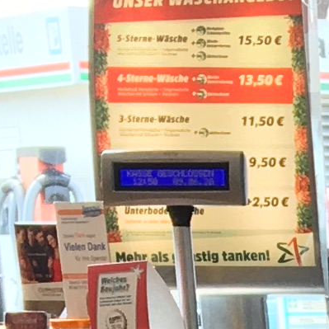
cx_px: 1156
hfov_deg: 6.0
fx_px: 2785
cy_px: 929
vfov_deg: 6.3
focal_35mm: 259
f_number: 2.2
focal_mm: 4.15
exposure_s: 1/111
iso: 25
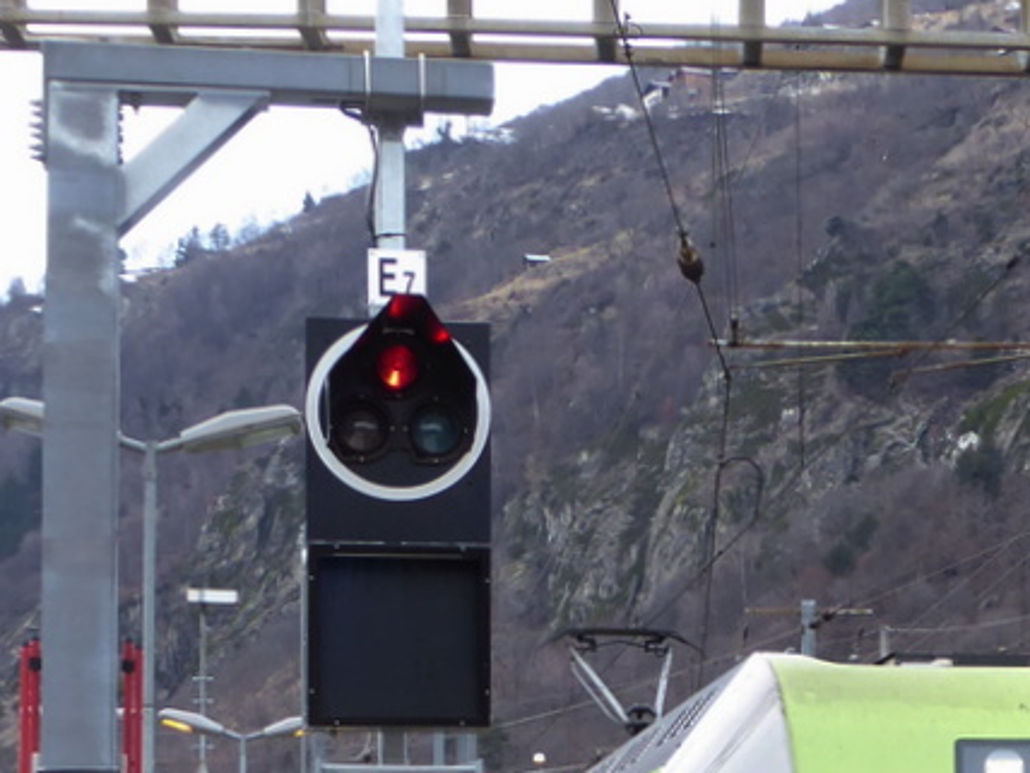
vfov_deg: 11.3
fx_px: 3838
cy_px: 901
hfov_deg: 14.9
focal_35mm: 129
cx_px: 1131
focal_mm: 7.8
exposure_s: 1/200
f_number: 3.9
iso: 160
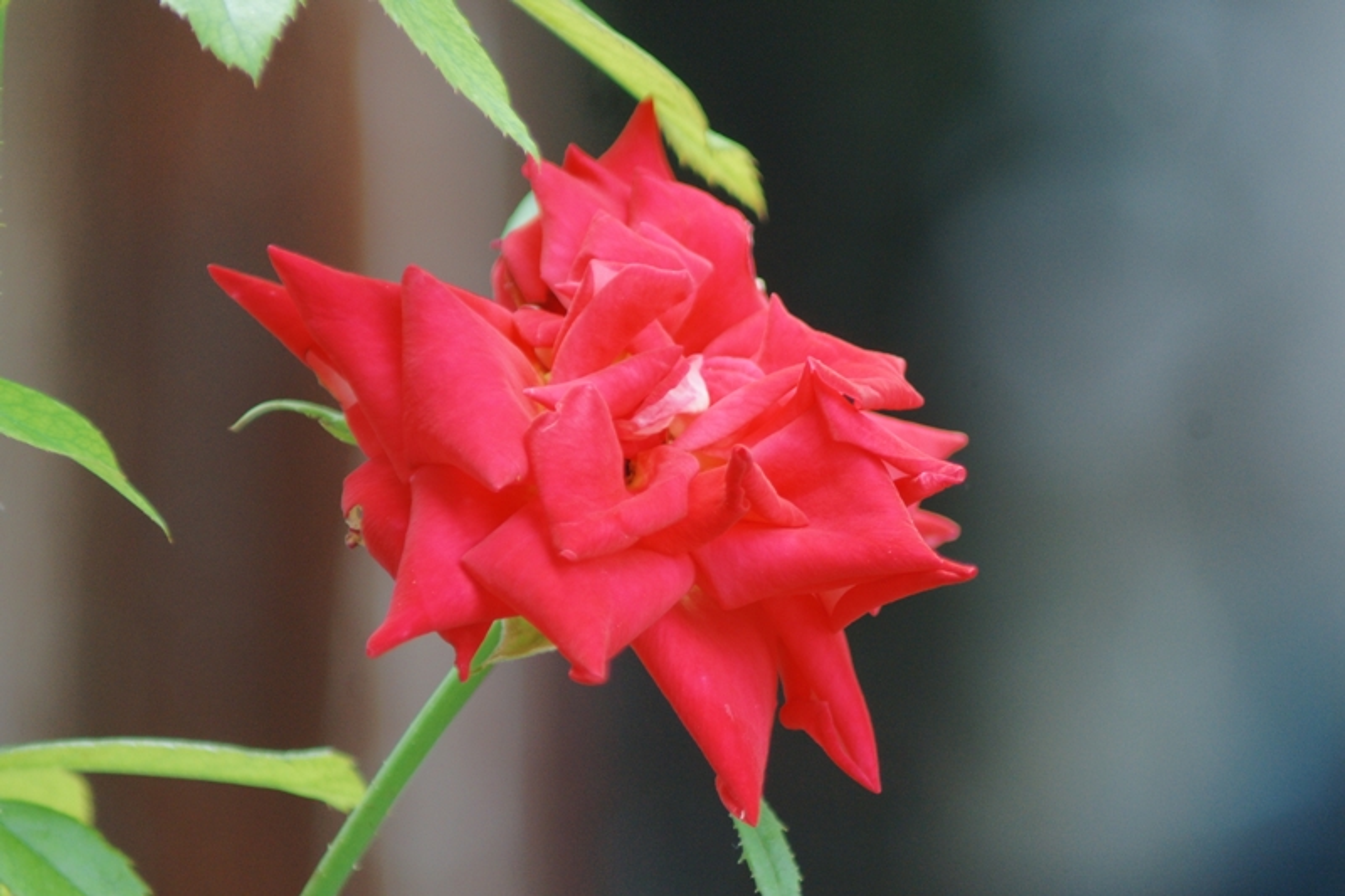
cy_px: 448
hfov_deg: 6.5
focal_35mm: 315
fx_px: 11766
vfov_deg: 4.4
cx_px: 672
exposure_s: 1/100
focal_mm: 210
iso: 320
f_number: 5.6
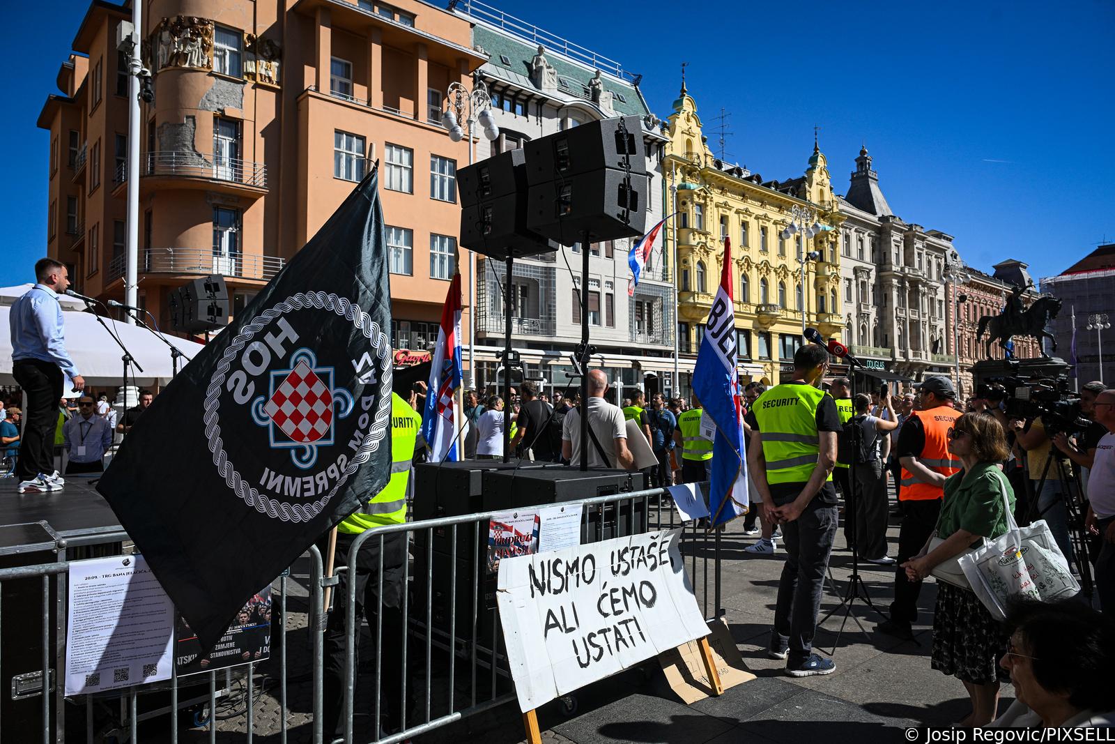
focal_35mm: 24
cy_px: 372
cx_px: 558
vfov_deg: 53.1
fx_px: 743
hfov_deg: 73.7
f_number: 7.1
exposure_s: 1/2000
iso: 400
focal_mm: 24
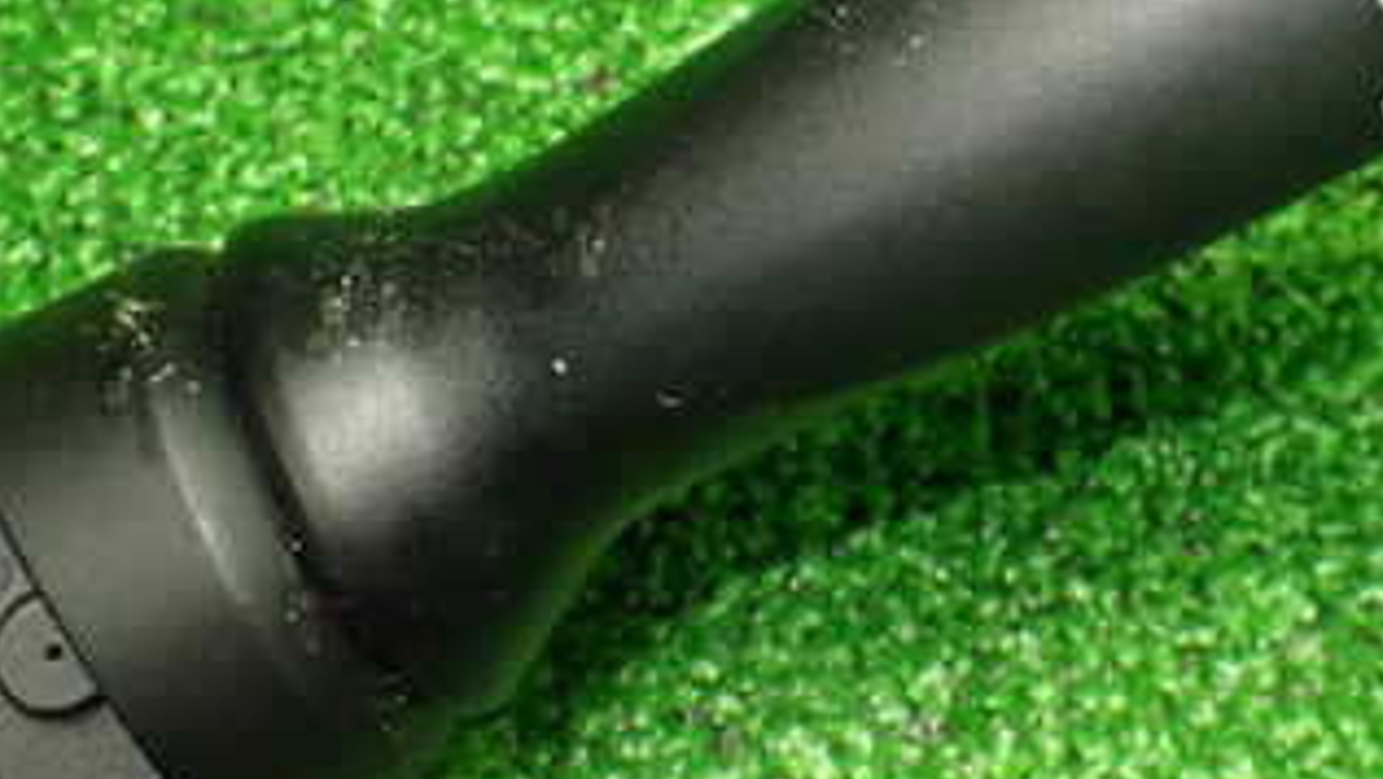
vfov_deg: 19.2
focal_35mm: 62
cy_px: 140
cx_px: 1024
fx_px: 2274
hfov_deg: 33.2
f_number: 2.3
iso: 800
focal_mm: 5.4
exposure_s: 1/100
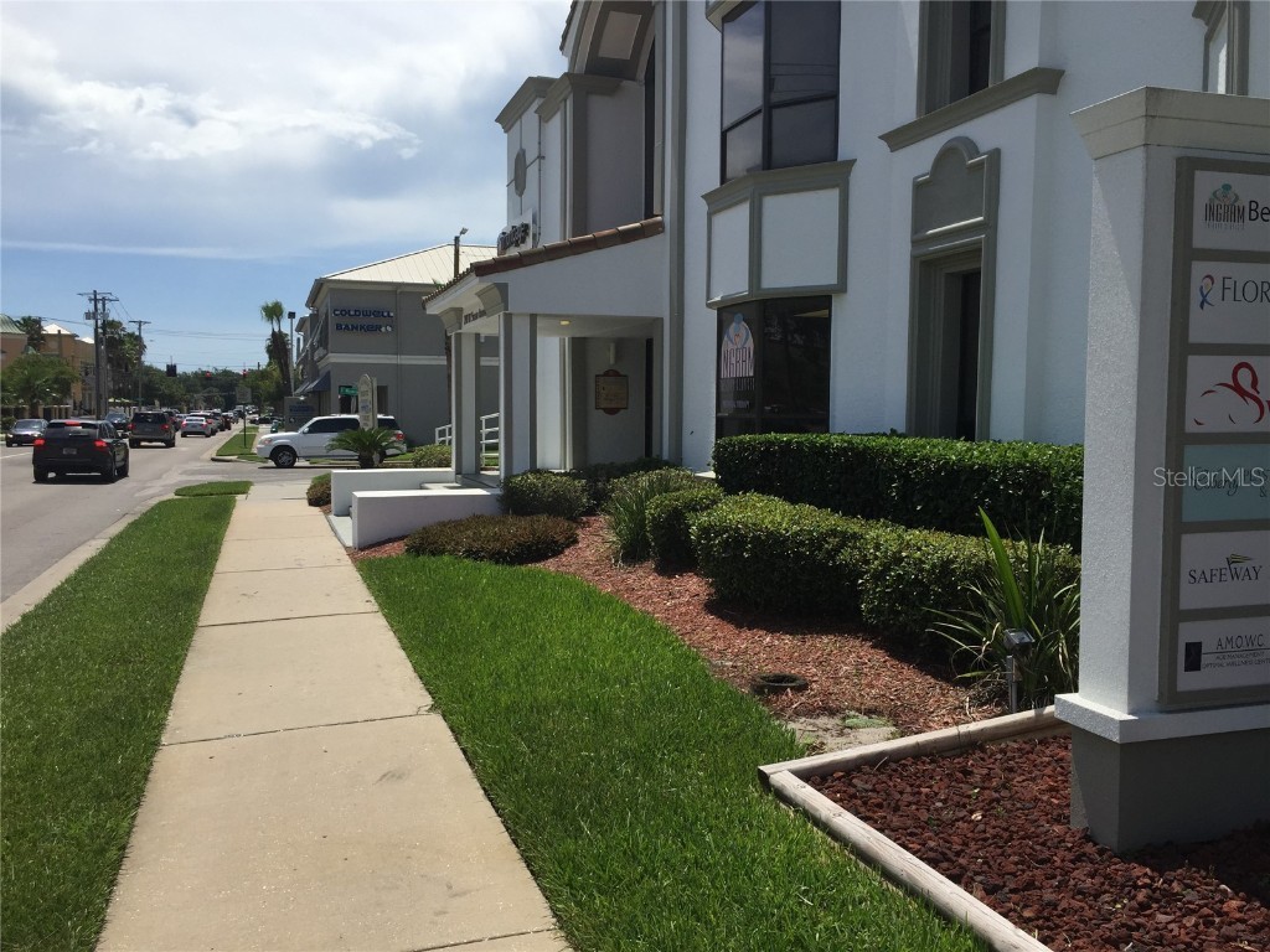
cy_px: 476
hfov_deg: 61.7
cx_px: 635
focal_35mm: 29
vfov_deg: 48.2
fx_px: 1064
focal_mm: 4.15
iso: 32
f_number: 2.2
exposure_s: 1/2825
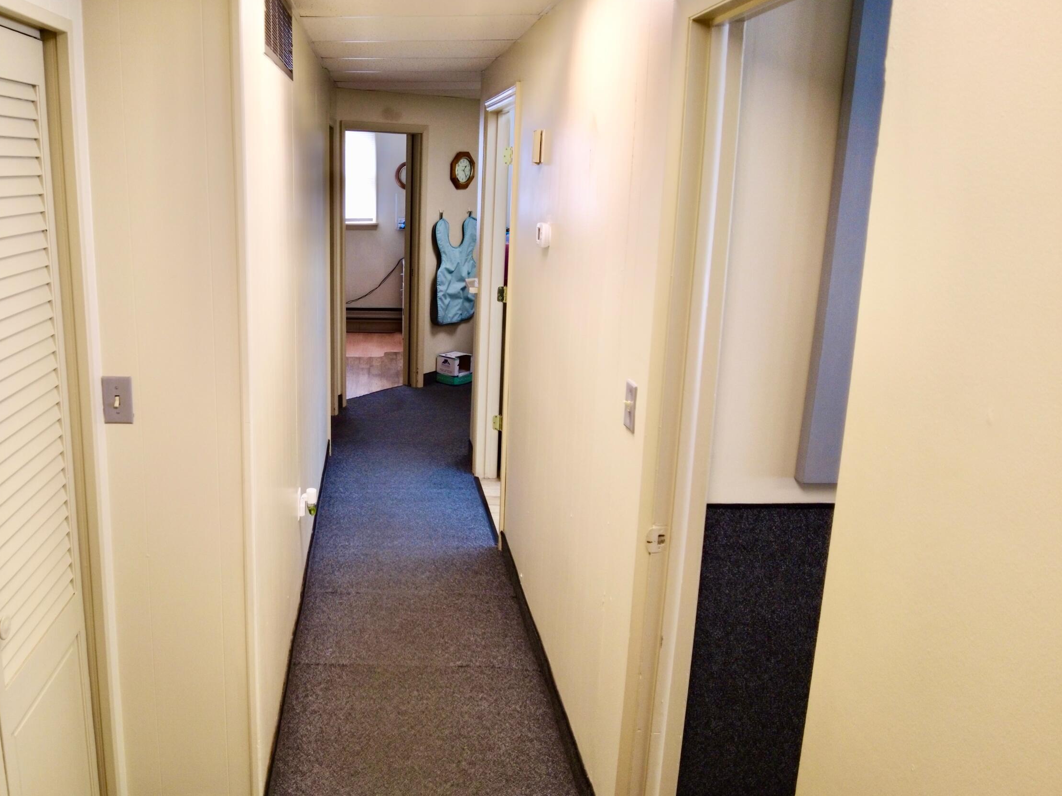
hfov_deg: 63.6
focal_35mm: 27
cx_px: 350
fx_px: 828
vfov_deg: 51.3
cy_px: 363
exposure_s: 1/30
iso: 100
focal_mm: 4.4
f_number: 1.8
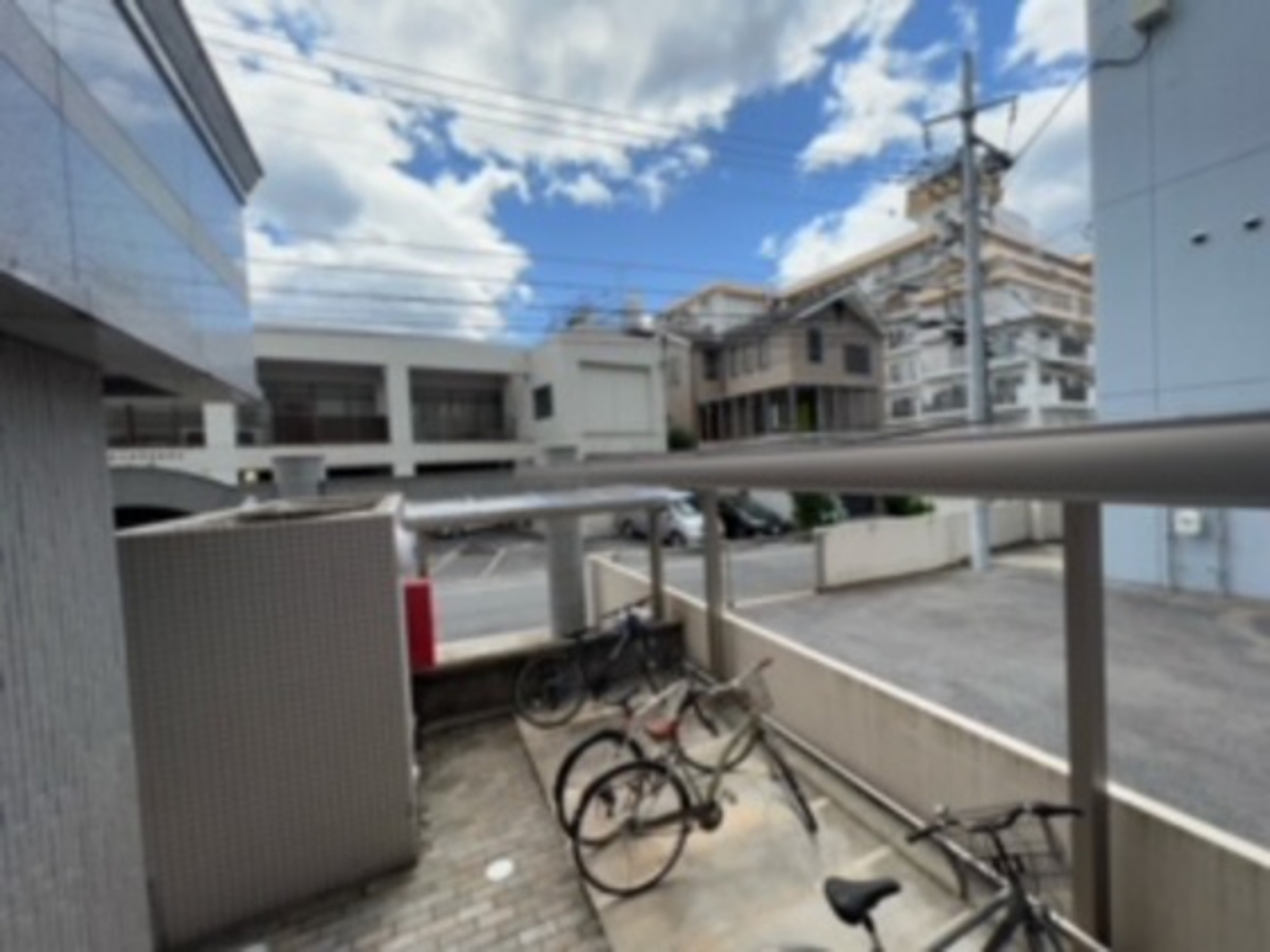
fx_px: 477
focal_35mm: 13
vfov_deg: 89.9
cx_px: 635
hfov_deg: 106.2
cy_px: 476
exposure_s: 1/1054
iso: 32
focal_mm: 1.57
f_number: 1.8
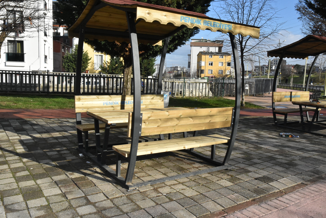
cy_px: 109
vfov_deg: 40.0
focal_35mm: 33
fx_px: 299
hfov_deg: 57.2
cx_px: 163
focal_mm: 22
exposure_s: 1/1000
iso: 2000
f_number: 16
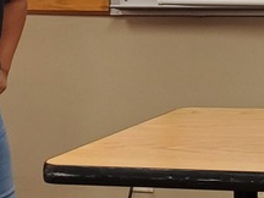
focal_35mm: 123
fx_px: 938
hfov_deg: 14.8
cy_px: -131
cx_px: 403
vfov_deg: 11.4
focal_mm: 4.3
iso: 160
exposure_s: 1/120
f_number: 1.5
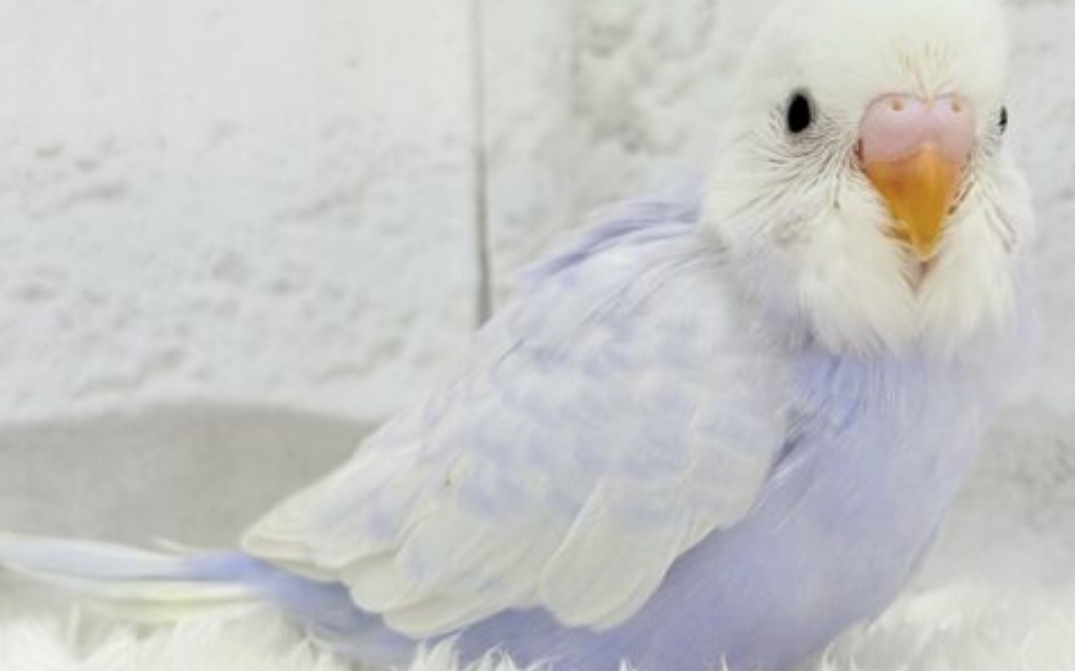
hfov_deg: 27.8
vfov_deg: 17.6
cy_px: 290
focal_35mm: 74
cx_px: 606
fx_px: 2168
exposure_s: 1/100
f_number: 1.6
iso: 64
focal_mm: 5.96
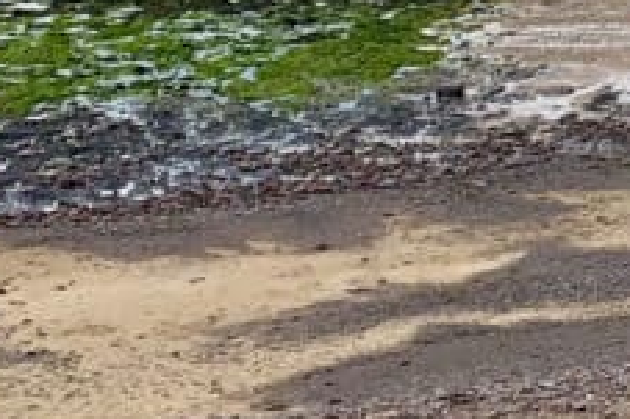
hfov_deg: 13.5
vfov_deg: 11.0
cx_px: 1382
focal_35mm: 122
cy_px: -75
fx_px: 2133
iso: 25
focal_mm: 4.25
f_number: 1.8
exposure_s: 1/2681
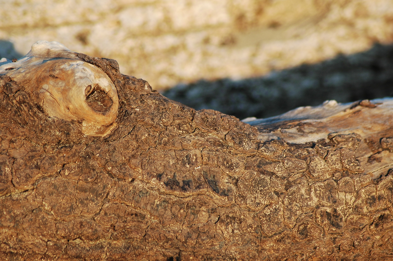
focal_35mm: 315
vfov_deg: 4.4
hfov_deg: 6.5
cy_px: 130
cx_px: 196
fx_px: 3435
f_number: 5
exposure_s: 1/320
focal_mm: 210
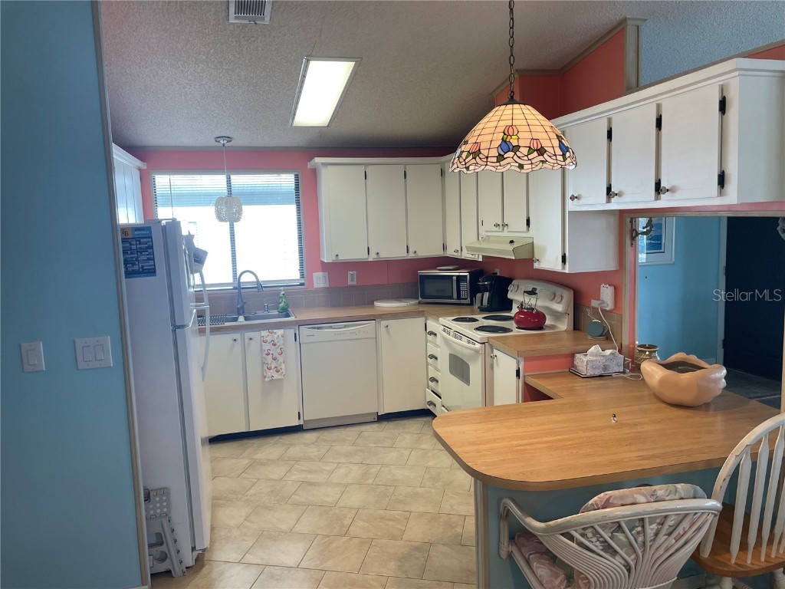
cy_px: 294
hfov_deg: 67.3
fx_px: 590
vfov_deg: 53.1
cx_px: 392
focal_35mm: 26
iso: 125
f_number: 1.6
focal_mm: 4.2
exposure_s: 1/120
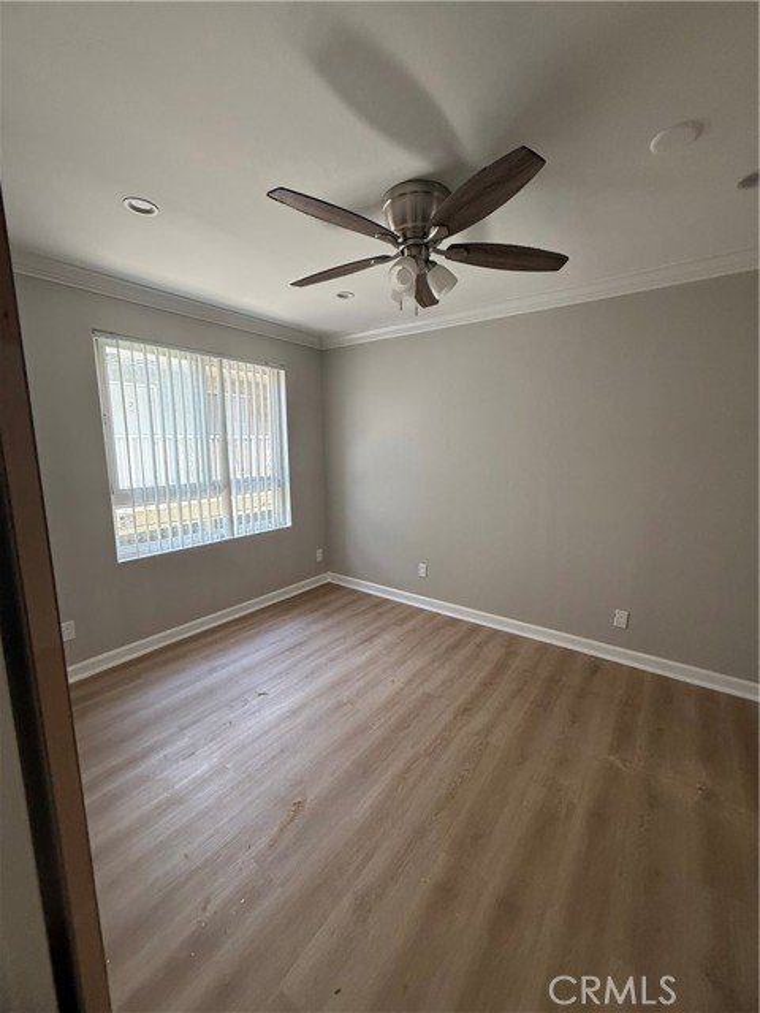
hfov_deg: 85.7
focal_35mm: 14
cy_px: 506
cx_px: 380
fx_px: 410
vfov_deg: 102.1
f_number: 2.2
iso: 200
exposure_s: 1/99
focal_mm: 2.22
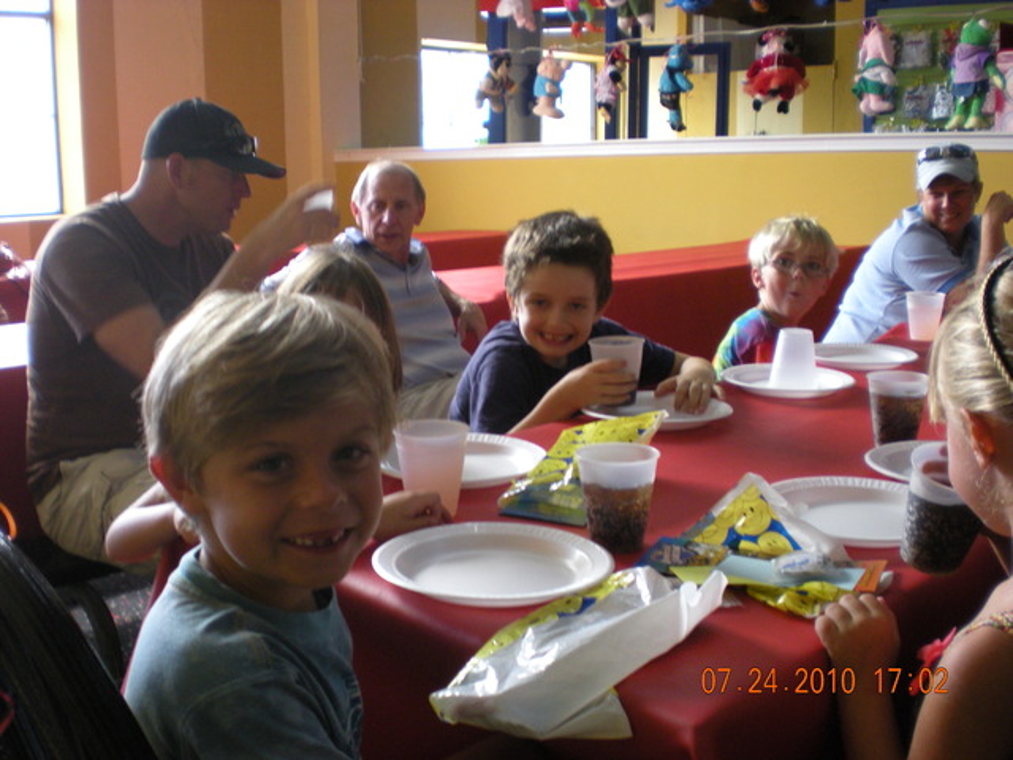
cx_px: 506
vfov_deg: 37.7
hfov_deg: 49.0
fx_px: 1112
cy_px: 380
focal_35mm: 38
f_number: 3.1
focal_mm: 6.3
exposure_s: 1/37
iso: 200
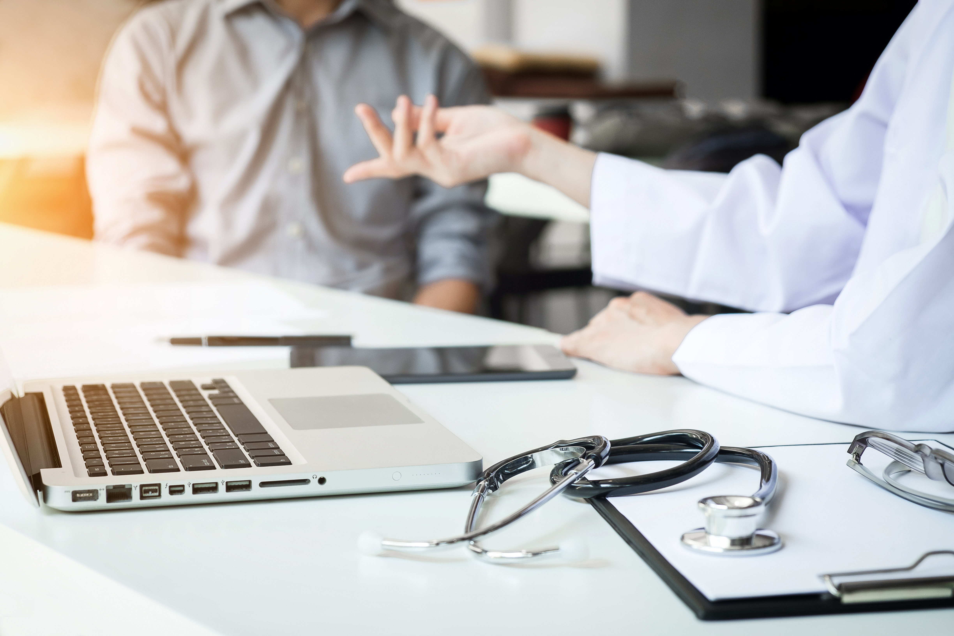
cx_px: 477
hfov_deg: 27.7
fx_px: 1934
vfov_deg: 18.7
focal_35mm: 73
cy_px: 318
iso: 320
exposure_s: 1/125
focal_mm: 48.4
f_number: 4
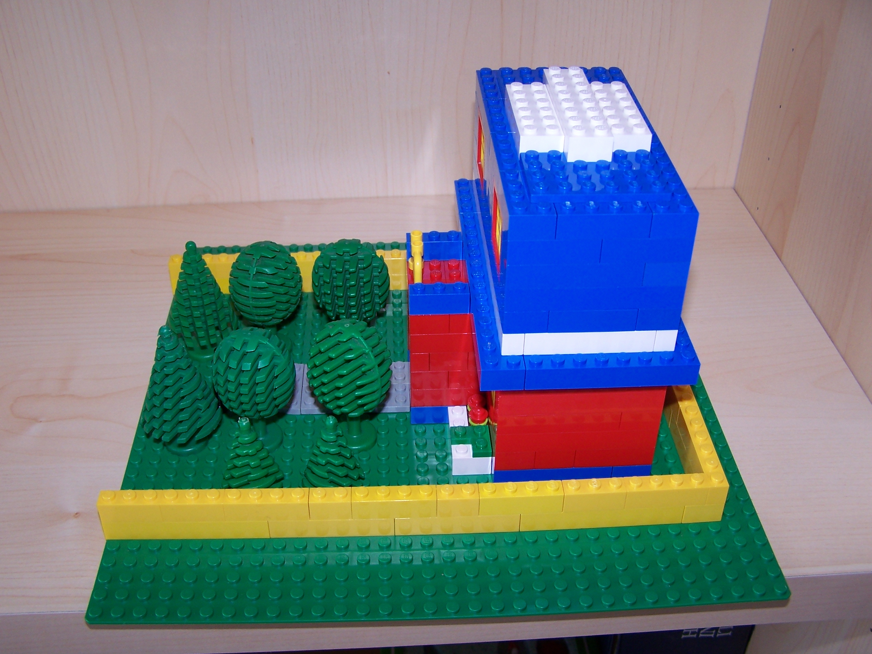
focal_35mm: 38
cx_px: 436
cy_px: 327
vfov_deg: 37.7
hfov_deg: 49.0
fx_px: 957
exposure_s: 1/60
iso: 80
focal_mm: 6.3
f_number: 2.8
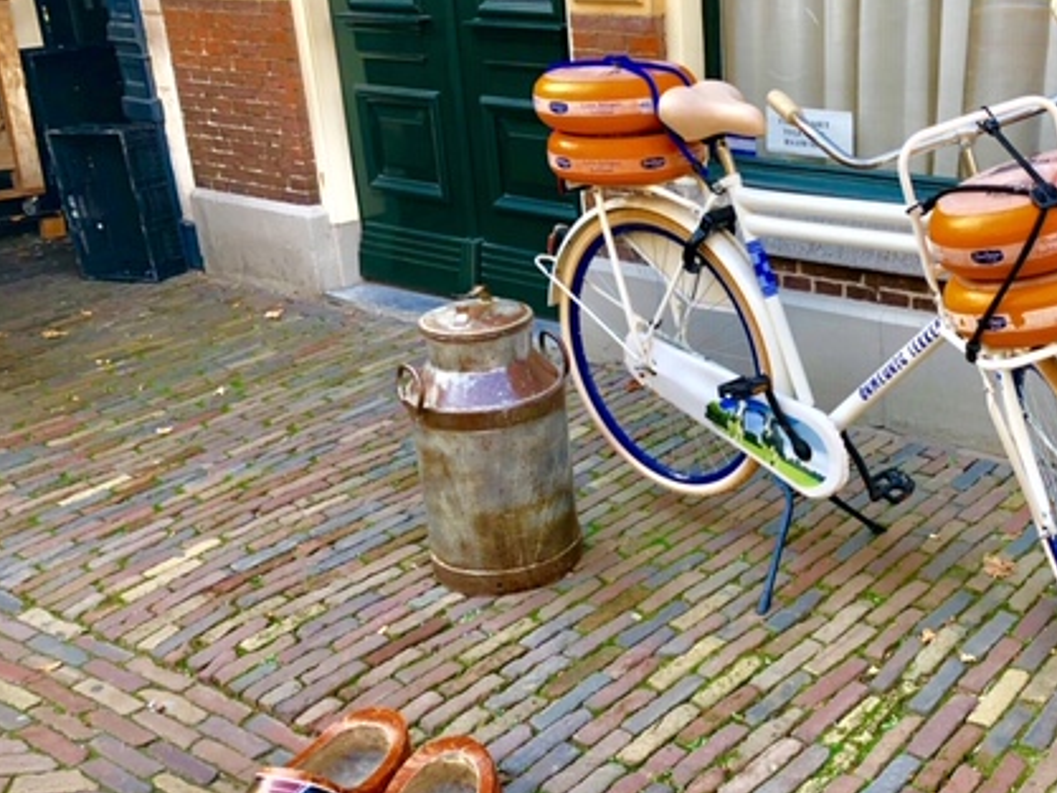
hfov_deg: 42.6
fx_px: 1313
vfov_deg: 33.6
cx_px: 781
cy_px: 454
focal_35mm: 43
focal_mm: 4
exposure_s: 1/120
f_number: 1.8
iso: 25
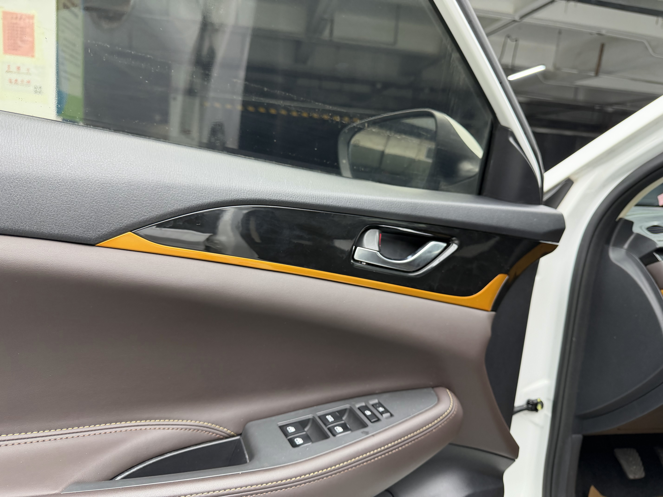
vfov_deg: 56.8
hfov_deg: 71.6
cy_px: 248
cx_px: 332
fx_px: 460
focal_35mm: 24
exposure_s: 1/138
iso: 200
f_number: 1.78
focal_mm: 6.76
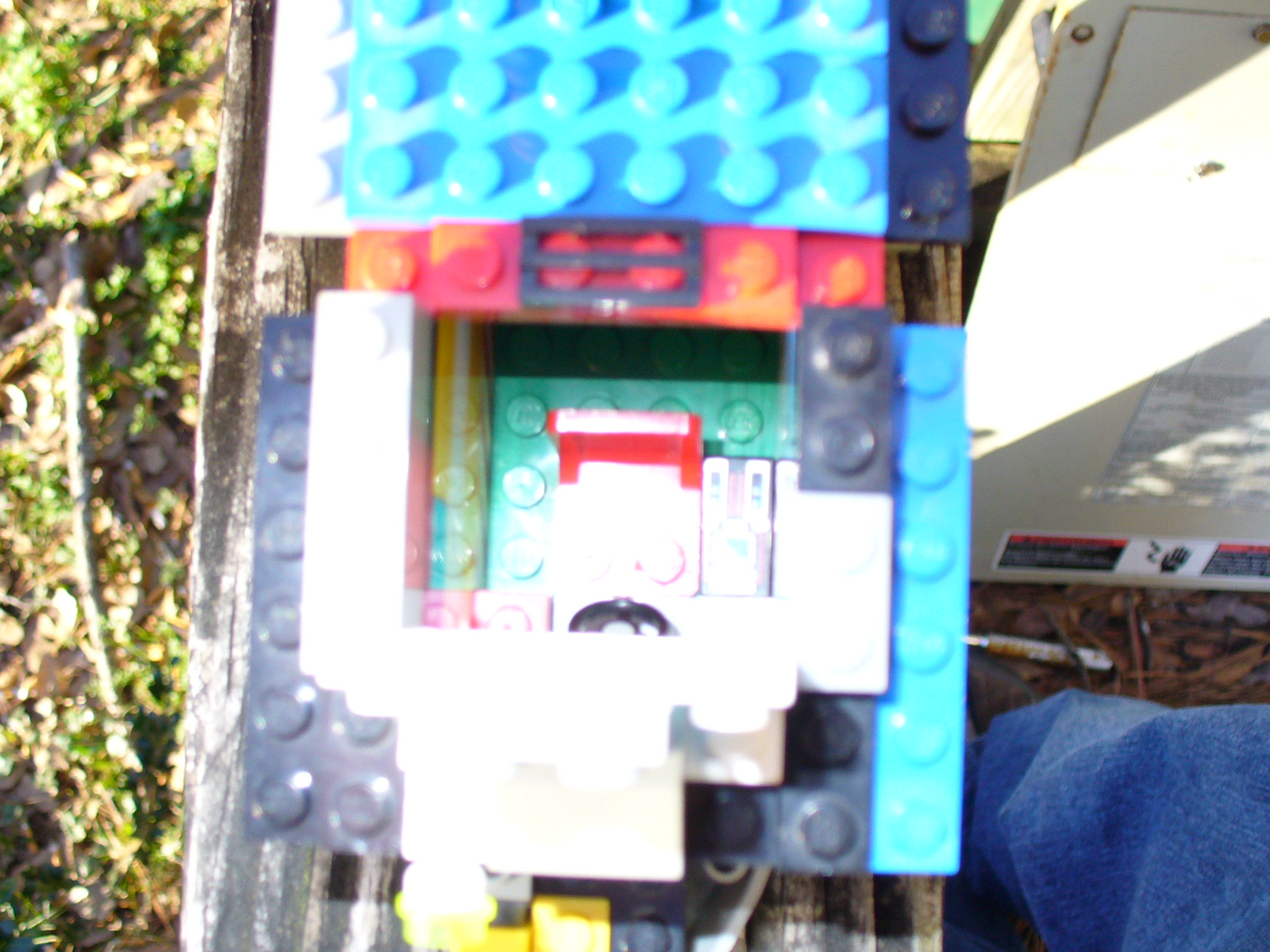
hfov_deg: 42.9
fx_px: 1614
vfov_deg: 32.9
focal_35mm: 44
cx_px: 635
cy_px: 476
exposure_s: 1/100
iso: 100
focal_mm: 6.1
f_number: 2.8
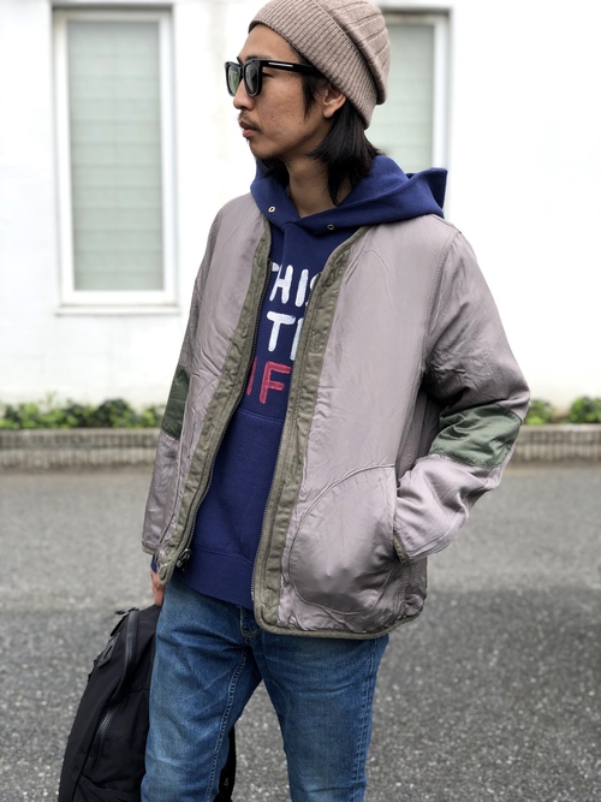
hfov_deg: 28.0
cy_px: 401
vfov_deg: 36.8
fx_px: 1204
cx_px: 300
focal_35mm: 52
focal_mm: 6
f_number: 2.4
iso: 16
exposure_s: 1/284
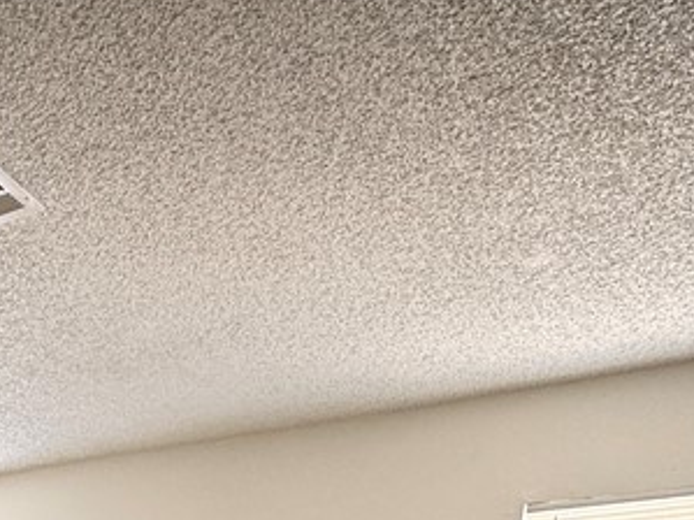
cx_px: 86
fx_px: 962
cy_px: 861
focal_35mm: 48
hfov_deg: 37.4
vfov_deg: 22.3
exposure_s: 1/99
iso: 100
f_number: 2.2
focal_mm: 2.22
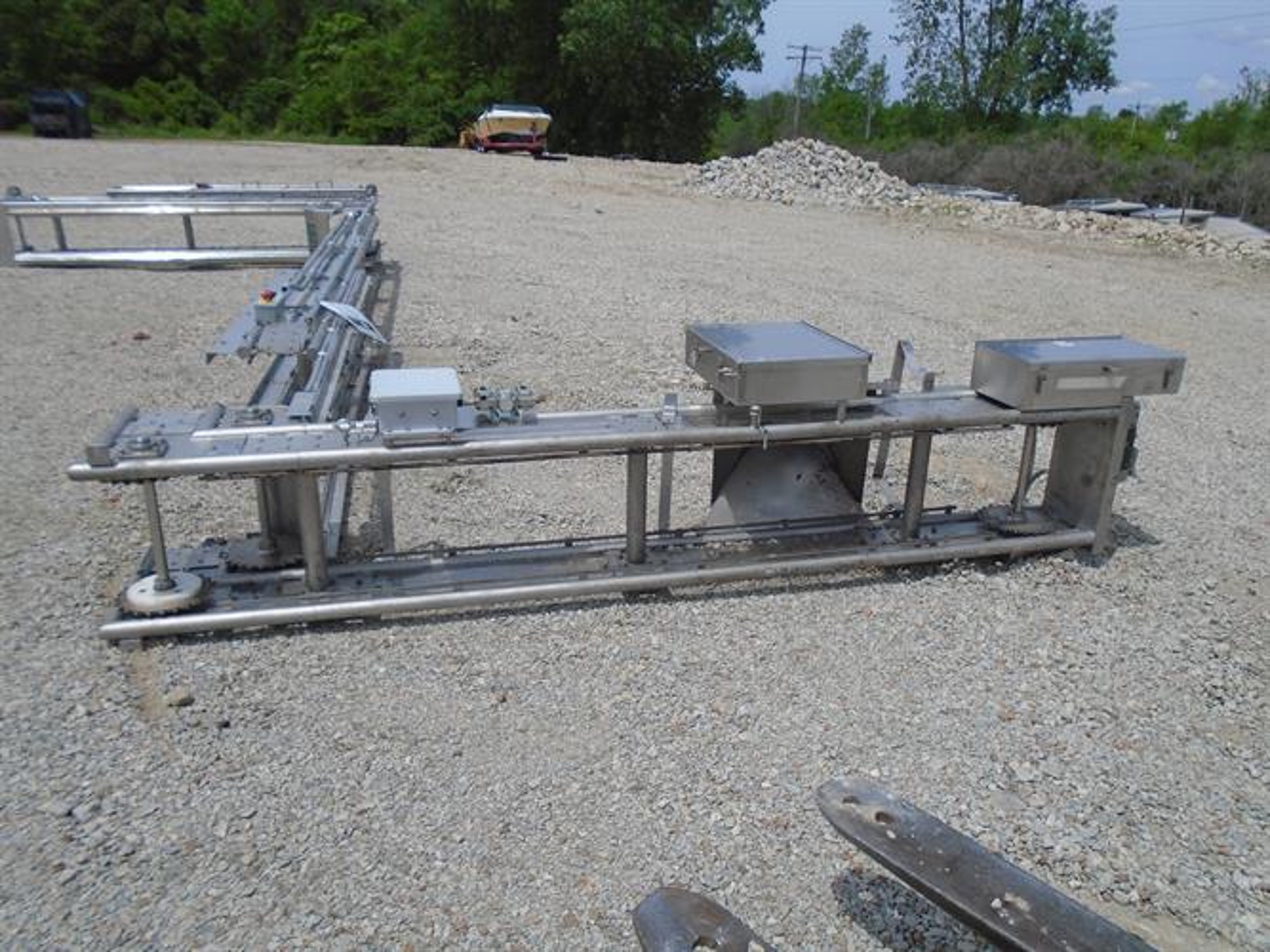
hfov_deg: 67.3
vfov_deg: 53.0
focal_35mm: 26
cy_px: 476
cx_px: 635
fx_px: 954
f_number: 8
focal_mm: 4.6
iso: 100
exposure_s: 1/400
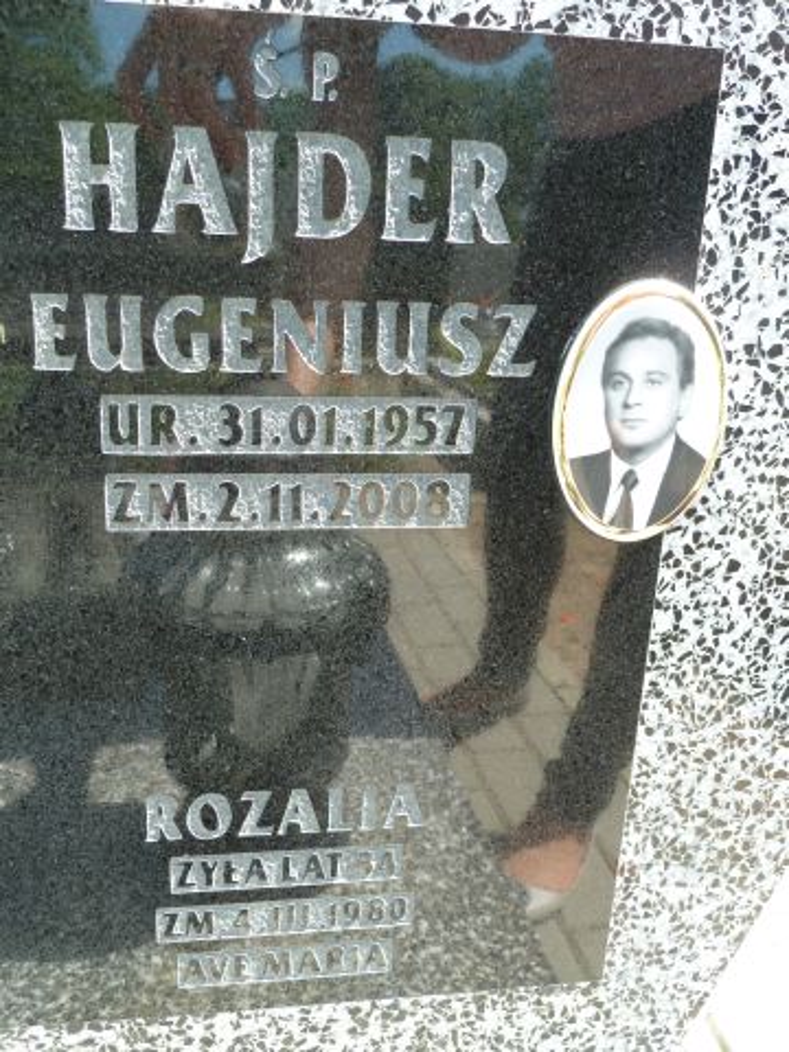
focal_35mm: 32
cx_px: 394
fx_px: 972
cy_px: 526
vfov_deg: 56.8
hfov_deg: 44.2
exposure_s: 1/80
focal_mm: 5.3
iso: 80
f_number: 3.5
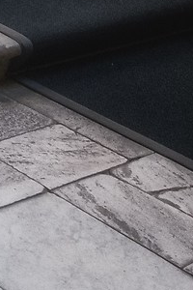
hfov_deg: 9.2
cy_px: -431
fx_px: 901
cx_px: -428
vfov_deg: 13.1
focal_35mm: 112
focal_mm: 14
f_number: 4
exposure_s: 1/100
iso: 4000
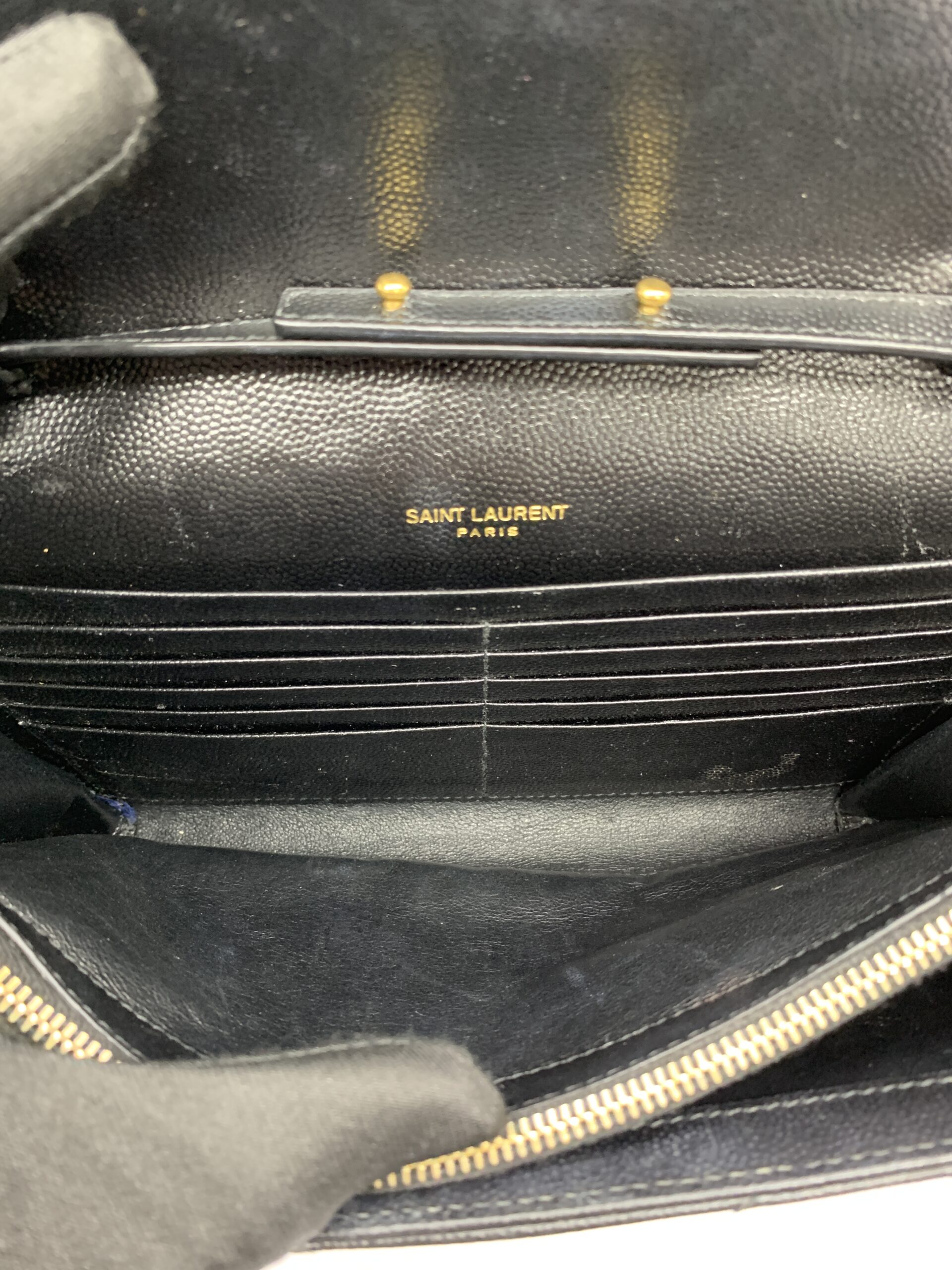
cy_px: 635
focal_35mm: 26
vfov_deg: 67.3
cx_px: 476
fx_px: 953
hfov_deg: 53.1
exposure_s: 1/33
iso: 320
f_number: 1.8
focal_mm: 4.25
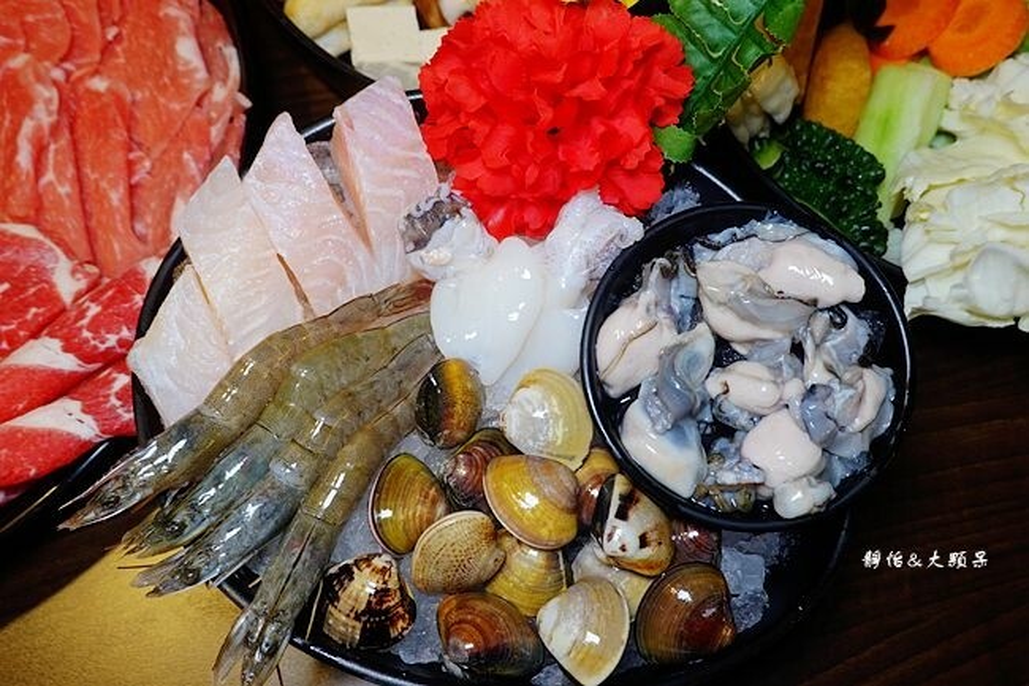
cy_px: 343
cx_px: 514
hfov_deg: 58.7
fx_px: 914
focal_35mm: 32
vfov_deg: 41.1
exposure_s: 1/40
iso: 200
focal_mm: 12.01
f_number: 3.5
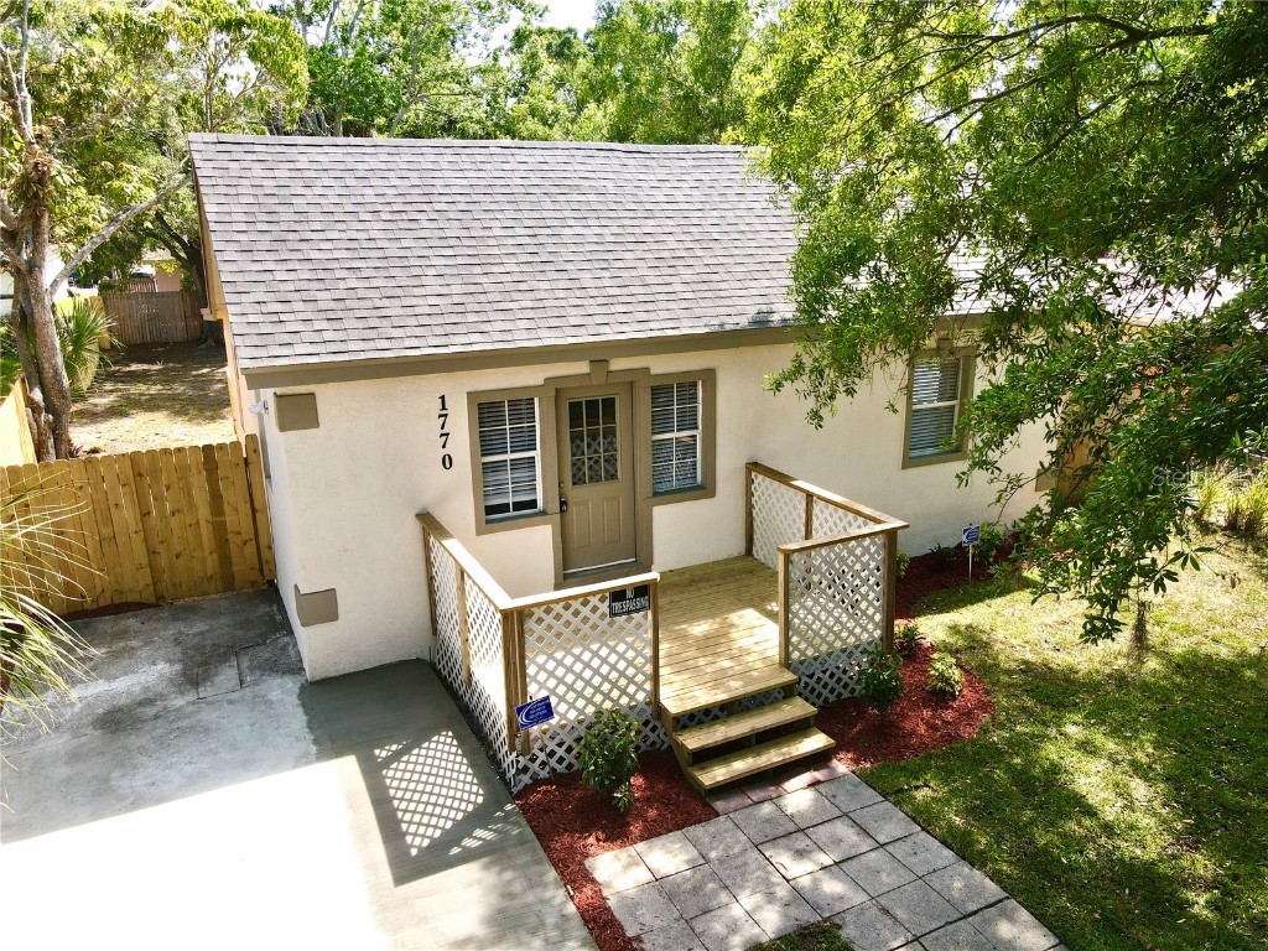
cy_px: 476
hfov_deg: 71.6
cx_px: 634
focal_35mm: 24
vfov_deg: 56.8
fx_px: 879
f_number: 2.8
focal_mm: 4.5
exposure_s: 1/200
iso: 100
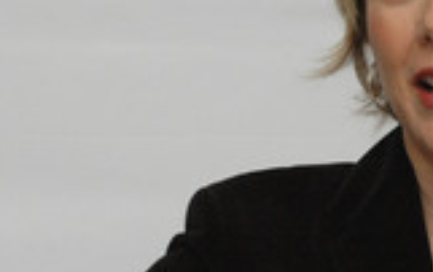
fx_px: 3851
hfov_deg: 6.4
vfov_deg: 4.0
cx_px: 277
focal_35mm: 326
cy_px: 164
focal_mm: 86
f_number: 9
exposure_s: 1/1250
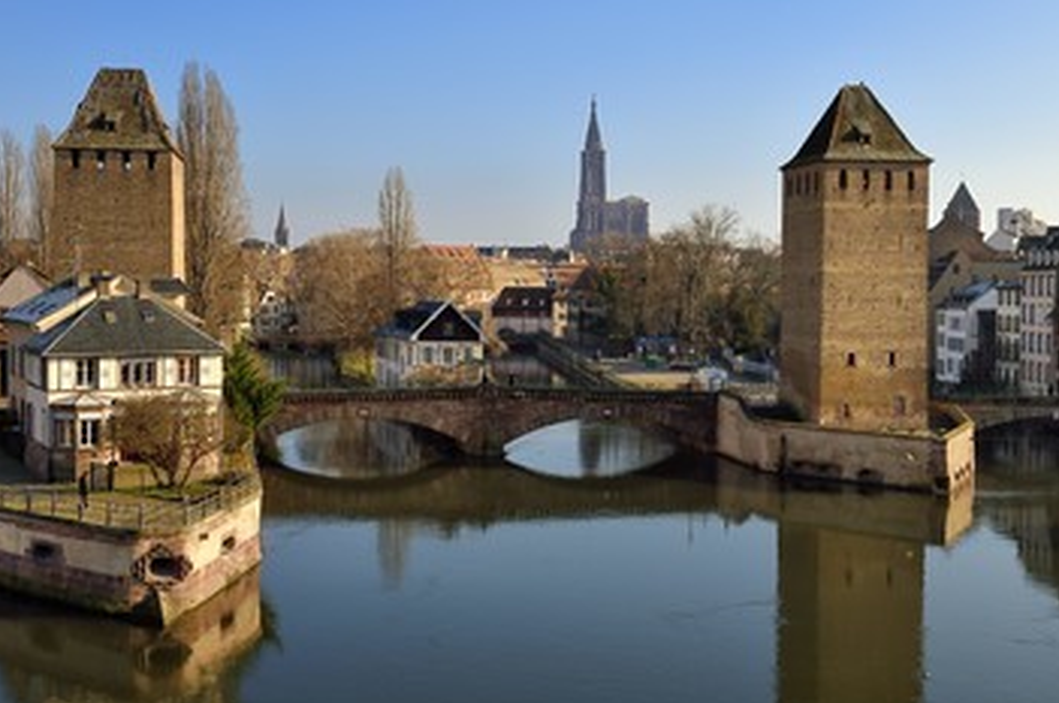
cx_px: 460
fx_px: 1410
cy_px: 323
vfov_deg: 28.0
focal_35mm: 48
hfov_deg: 41.1
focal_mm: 40
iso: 200
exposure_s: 1/320
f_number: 10
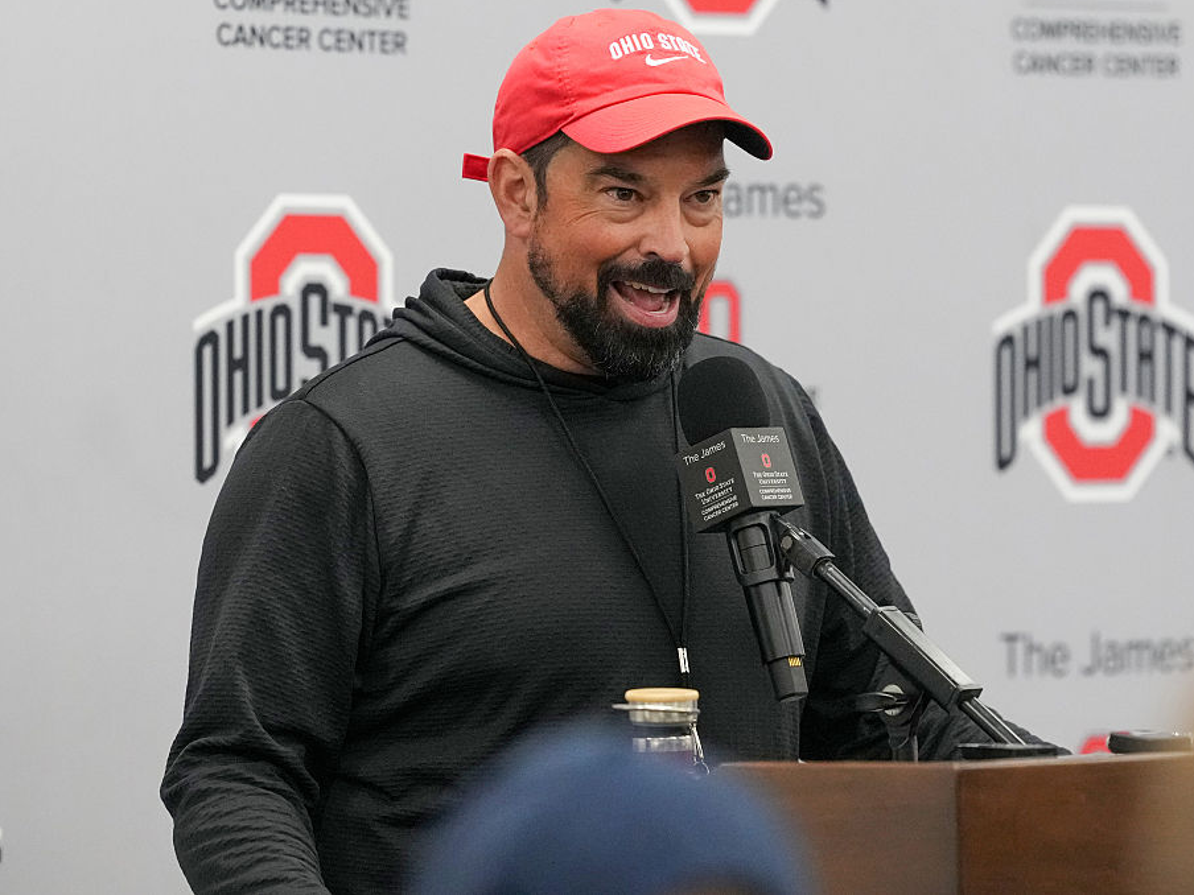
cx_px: 601
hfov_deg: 8.1
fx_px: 8451
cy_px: 446
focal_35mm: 245
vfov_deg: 6.1
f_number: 2.5
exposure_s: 1/1000
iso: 4000
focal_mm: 150
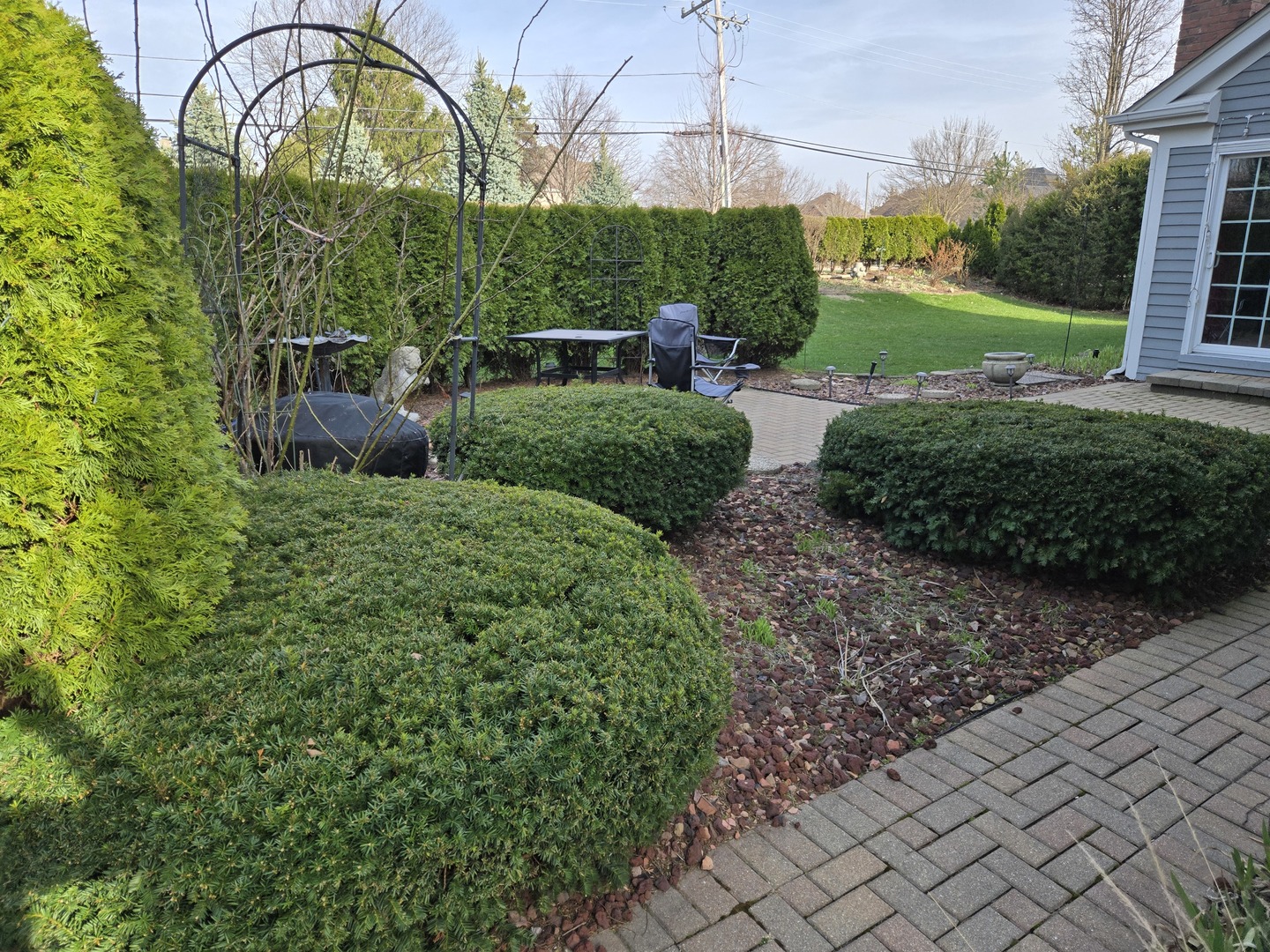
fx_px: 844
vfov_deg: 58.9
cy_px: 476
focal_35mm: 23
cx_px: 635
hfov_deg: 73.9
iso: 80
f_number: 1.8
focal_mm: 5.4
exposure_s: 1/1962
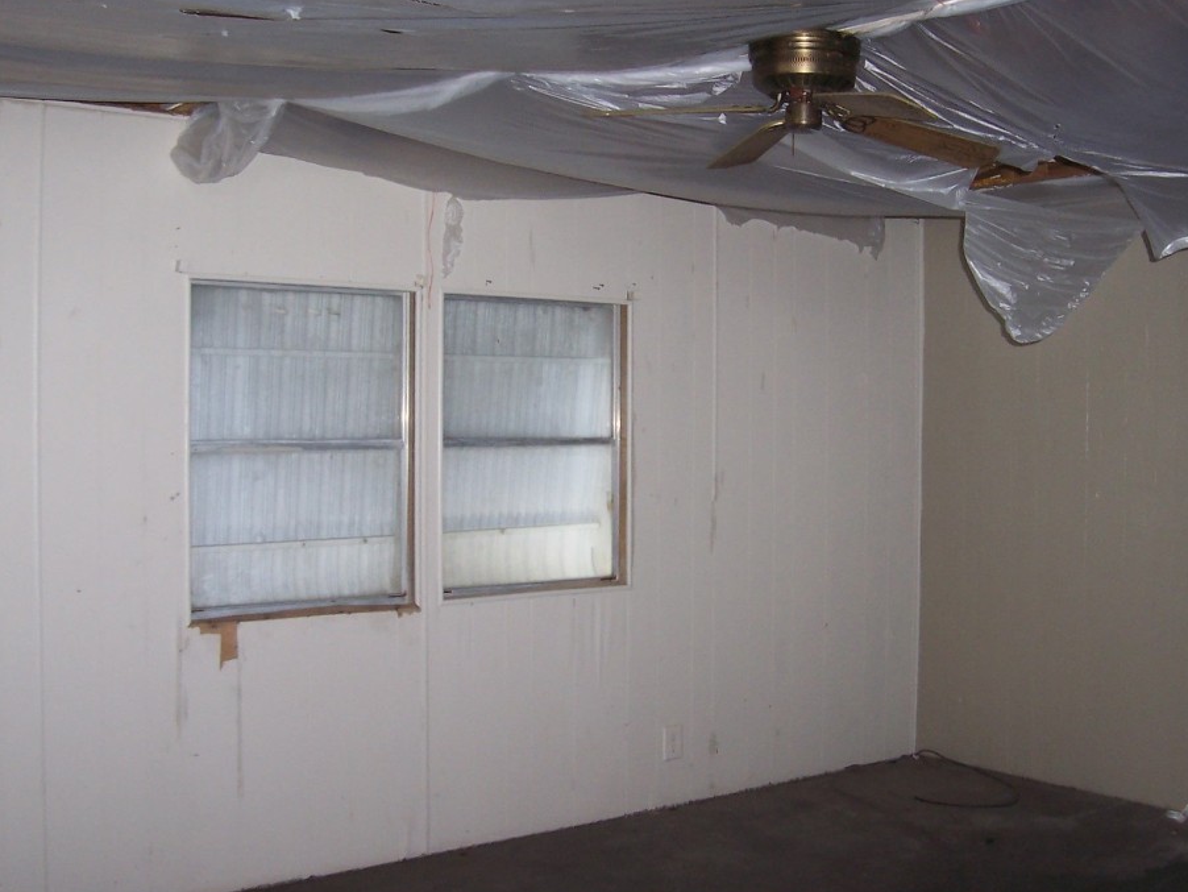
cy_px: 461
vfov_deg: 34.4
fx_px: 1442
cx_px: 664
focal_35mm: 42
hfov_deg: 44.7
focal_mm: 5.6
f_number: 2.8
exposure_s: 1/60
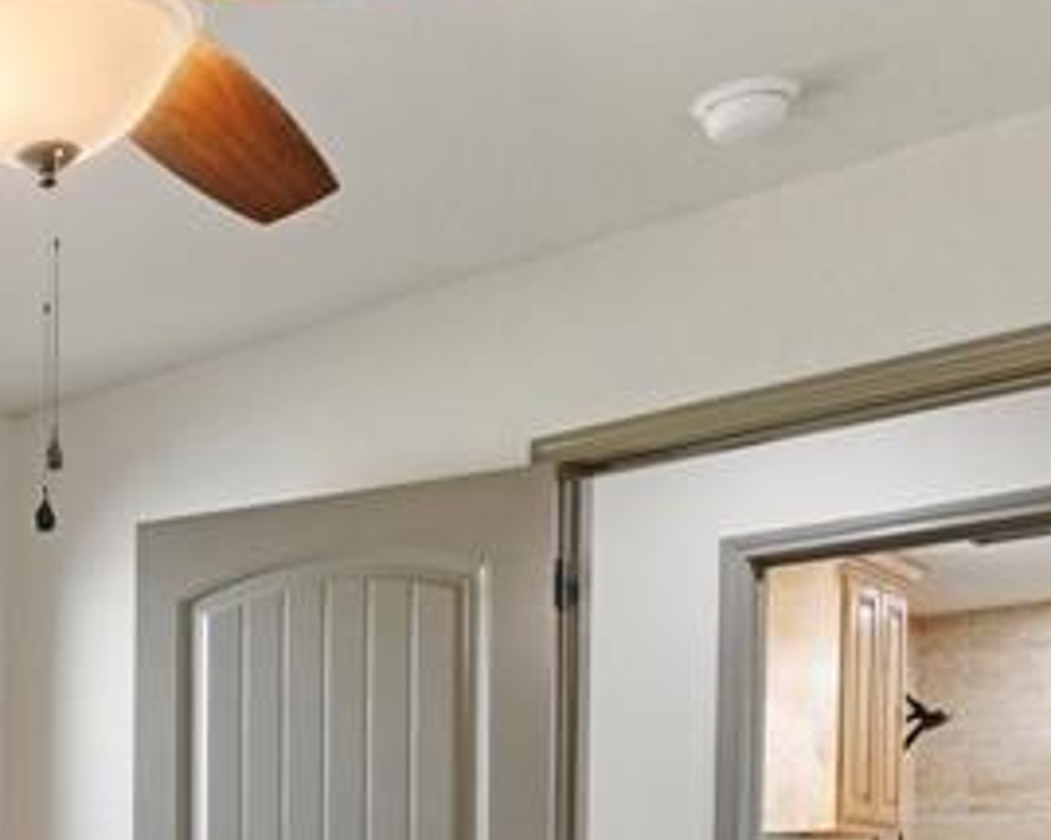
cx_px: -219
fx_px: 1555
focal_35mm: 50
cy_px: 969
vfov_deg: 27.2
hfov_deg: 31.2
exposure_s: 1.6
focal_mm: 14
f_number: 9
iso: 320
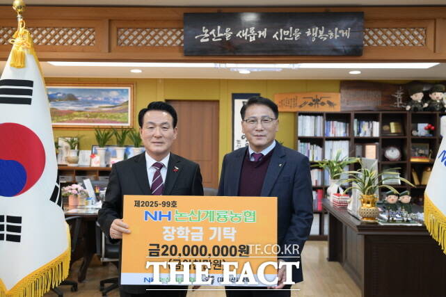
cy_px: 148
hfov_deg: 51.9
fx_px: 458
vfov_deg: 35.9
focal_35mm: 37
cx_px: 223
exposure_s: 1/200
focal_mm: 37
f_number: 4
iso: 1600
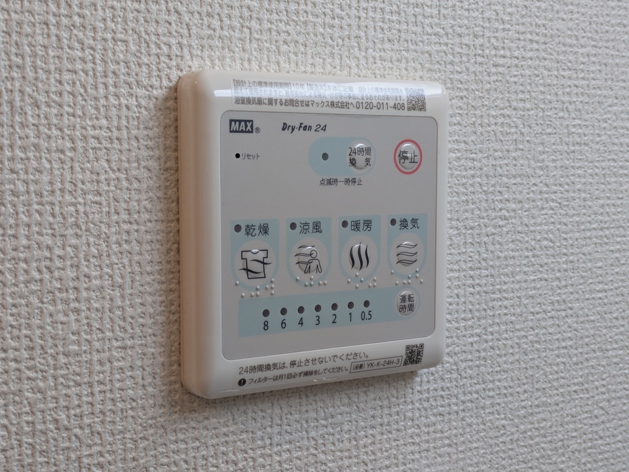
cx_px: 314
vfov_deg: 28.6
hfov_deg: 37.5
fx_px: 927
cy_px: 236
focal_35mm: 51
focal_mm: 5.43
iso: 58
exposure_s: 1/40
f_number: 1.89
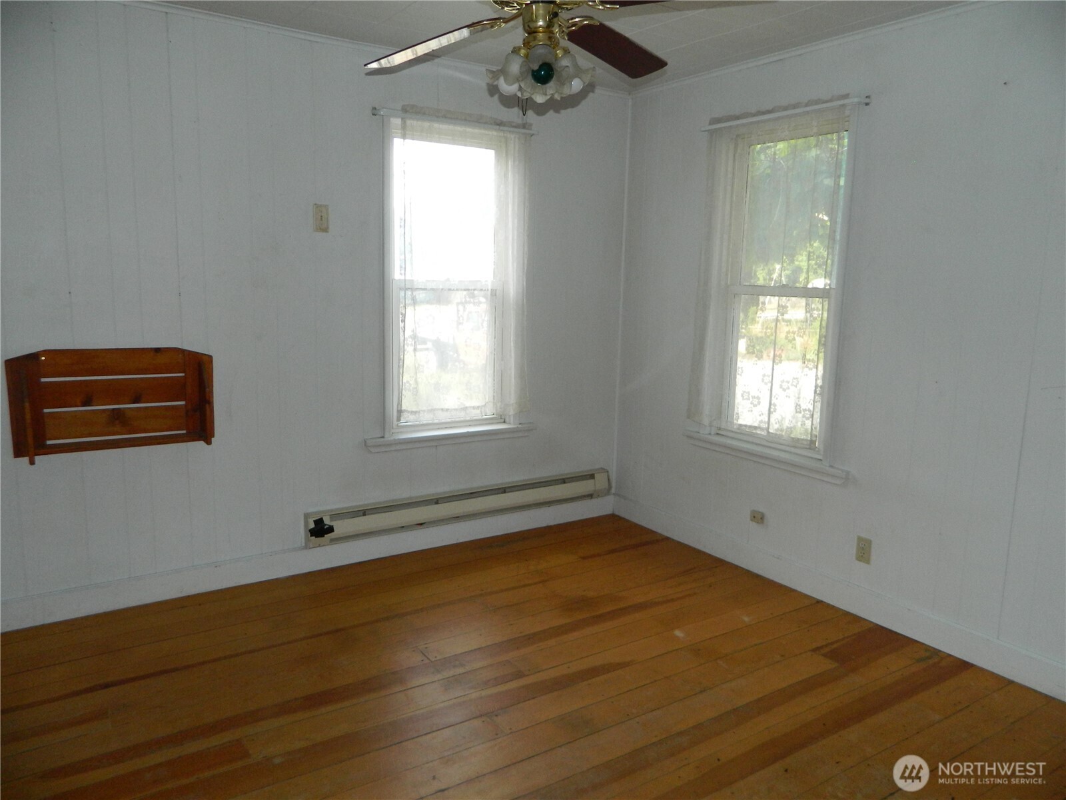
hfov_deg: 69.4
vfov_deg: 54.9
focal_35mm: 25
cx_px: 533
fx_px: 770
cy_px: 400
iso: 200
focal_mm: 4.5
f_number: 3.1
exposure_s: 1/40
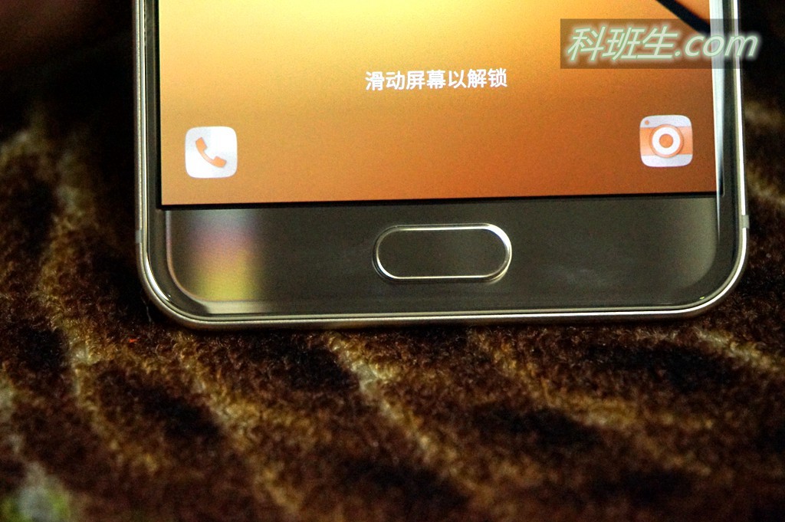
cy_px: 261
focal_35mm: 70
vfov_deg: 19.3
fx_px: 1536
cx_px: 392
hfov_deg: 28.7
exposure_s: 1/320
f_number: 5.6
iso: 3200
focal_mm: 47
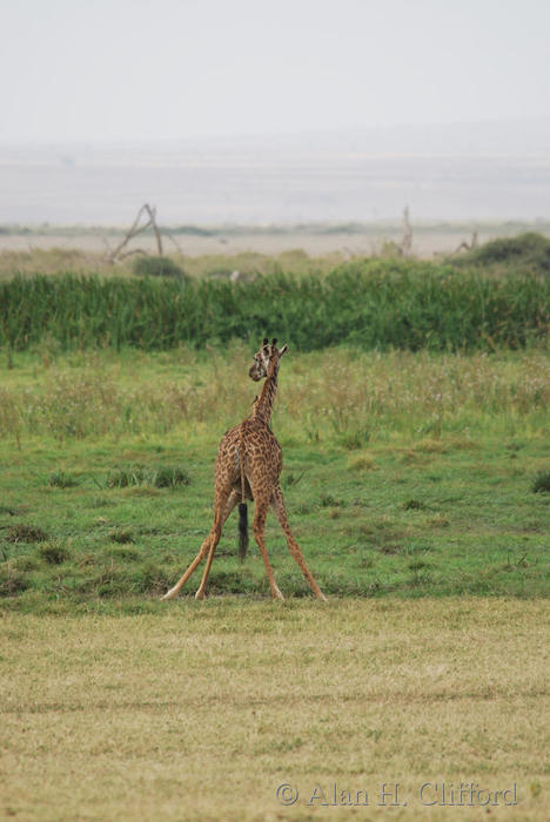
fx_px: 13722
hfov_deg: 2.3
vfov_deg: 3.4
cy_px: 411
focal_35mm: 600
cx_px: 275
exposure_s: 1/160
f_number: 5.6
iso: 100
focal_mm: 400
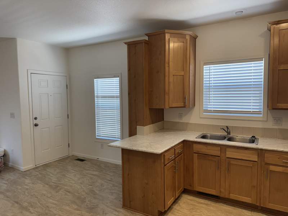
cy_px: 108
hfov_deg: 71.6
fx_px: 200
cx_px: 144
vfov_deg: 56.8
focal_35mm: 24
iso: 125
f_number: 1.78
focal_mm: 6.76
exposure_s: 1/120
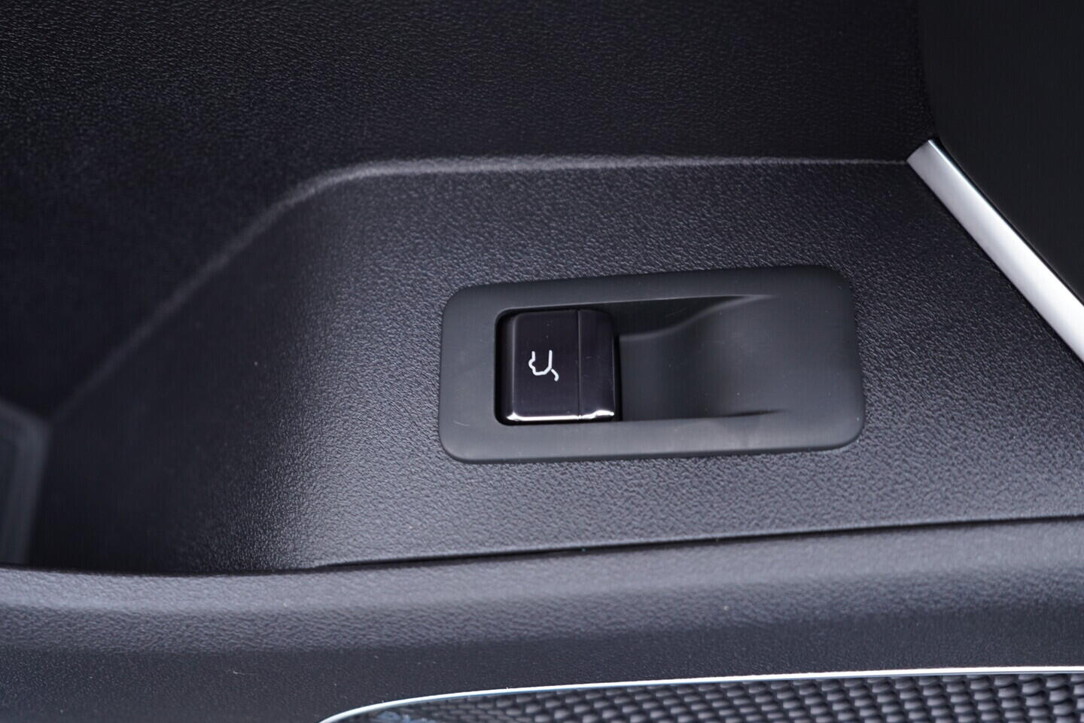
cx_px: 542
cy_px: 362
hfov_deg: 53.1
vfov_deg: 36.9
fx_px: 1084
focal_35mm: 36
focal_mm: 24
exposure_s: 1/40
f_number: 2.8
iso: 400
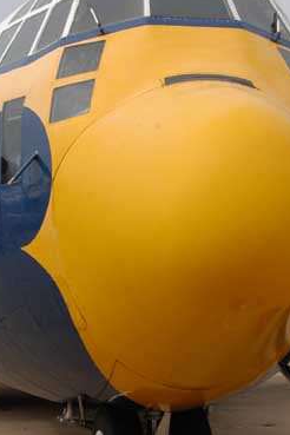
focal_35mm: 78
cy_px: 173
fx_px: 942
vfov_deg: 25.9
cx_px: 146
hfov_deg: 17.5
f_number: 10
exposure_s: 1/350
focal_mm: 24
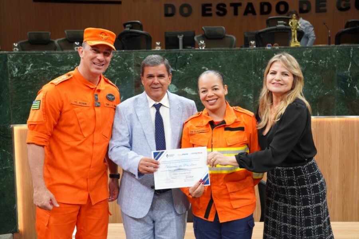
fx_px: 459
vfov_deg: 29.2
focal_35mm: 46
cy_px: 120
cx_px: 180
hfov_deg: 42.7
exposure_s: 1/160
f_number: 5
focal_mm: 46
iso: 1000
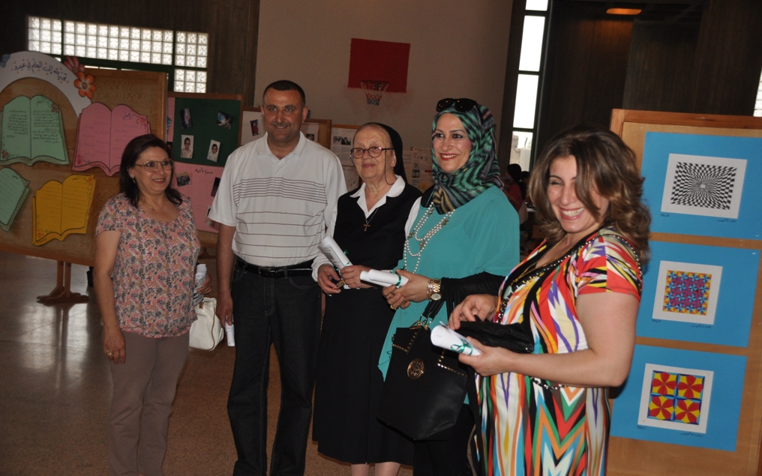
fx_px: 831
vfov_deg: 32.0
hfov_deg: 49.3
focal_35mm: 40
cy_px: 249
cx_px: 382
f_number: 3.8
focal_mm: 26
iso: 400
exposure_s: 1/60
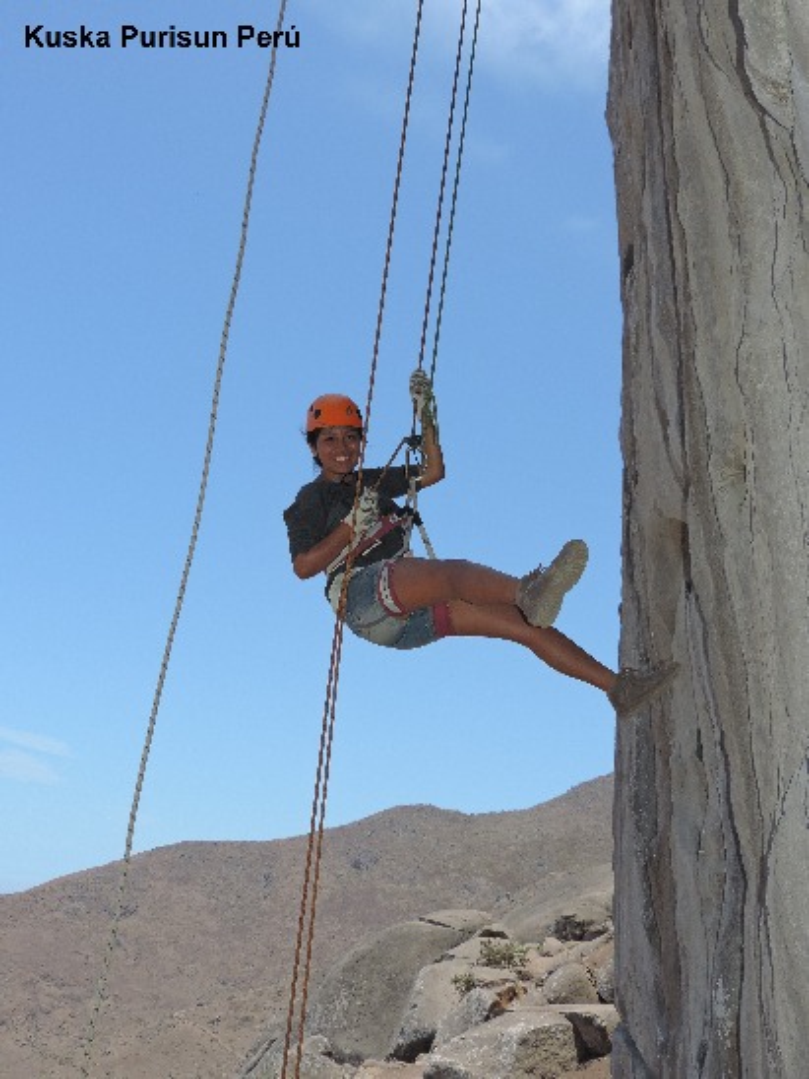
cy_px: 540
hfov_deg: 36.0
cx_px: 404
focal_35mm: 40
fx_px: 1246
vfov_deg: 46.8
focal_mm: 7.1
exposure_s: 1/1250
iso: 100
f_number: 3.3
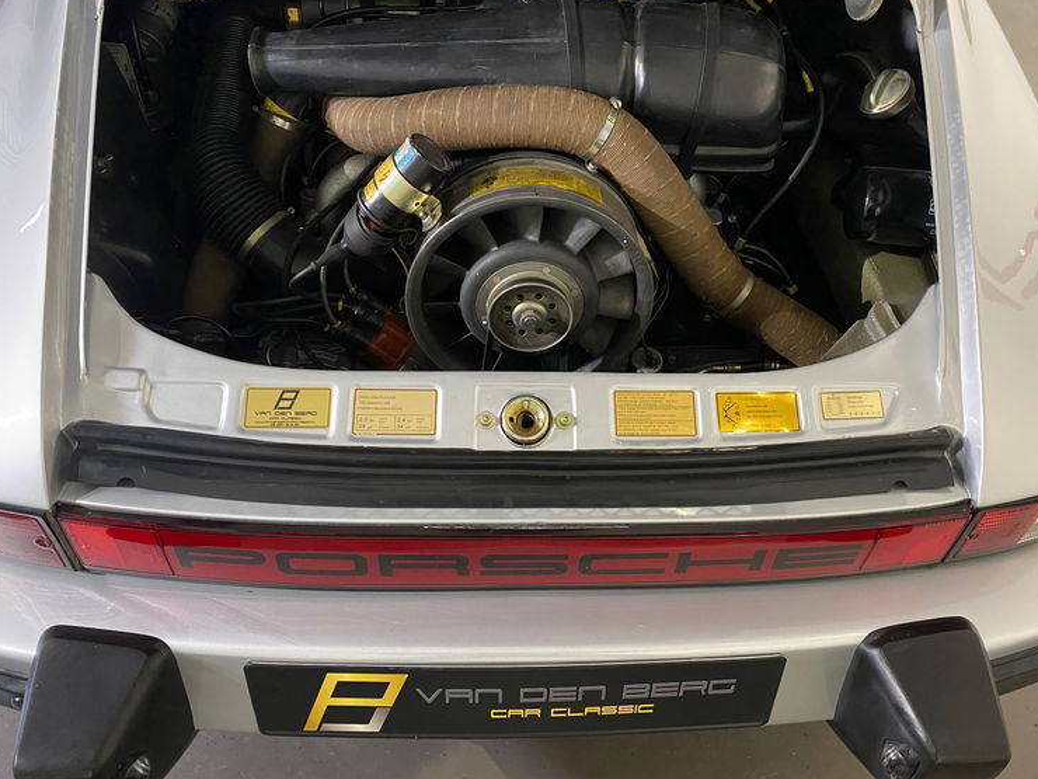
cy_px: 387
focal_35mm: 27
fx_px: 810
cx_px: 530
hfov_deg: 65.3
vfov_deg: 51.4
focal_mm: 4.25
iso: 640
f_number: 1.8
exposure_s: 1/31
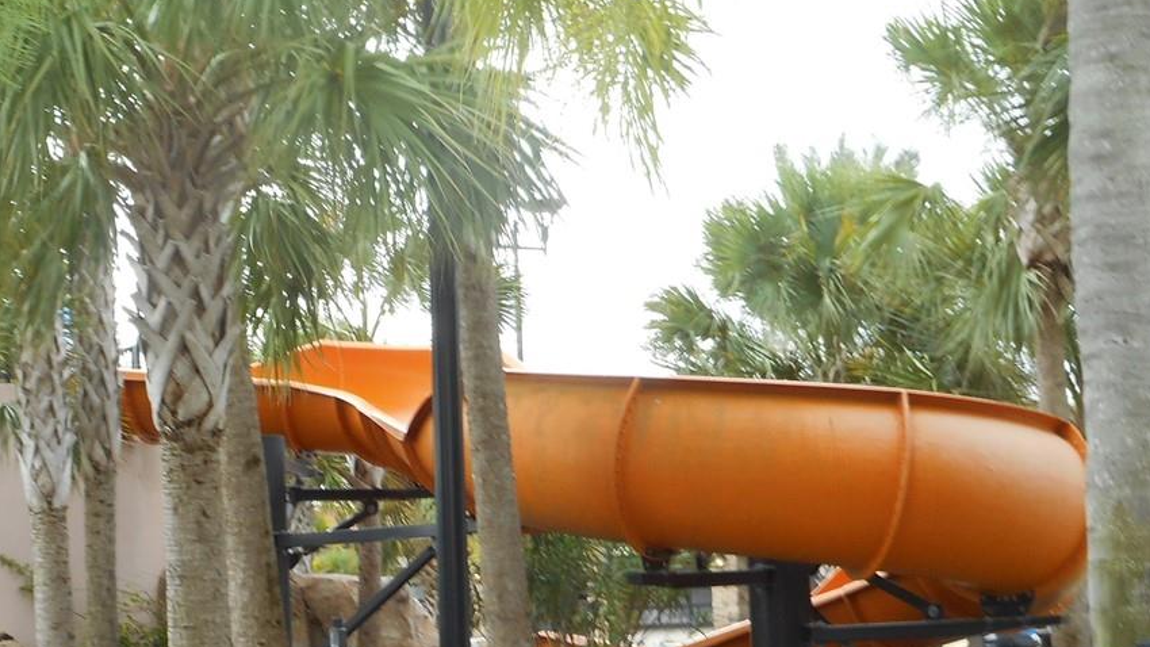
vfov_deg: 14.8
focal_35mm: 80
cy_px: 688
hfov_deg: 26.5
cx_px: 452
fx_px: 2439
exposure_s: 1/50
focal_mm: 6.9
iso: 80
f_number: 4.5
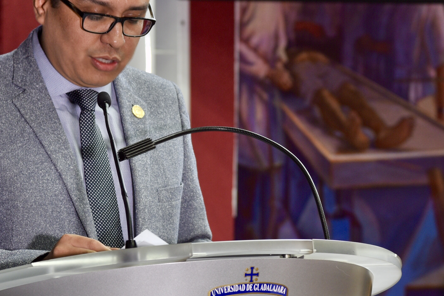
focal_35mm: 239
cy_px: 178
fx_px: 2948
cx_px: 270
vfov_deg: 5.8
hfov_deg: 8.6
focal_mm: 112
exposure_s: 1/13
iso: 250
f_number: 4.5
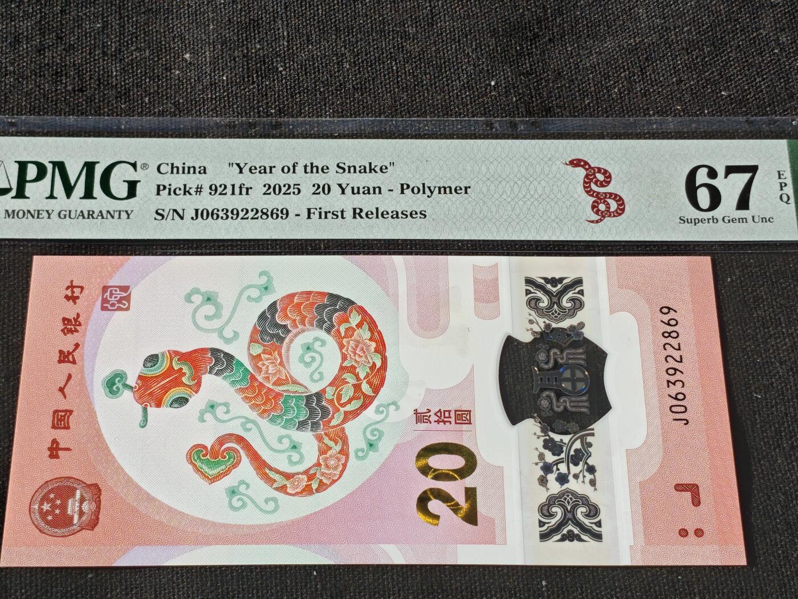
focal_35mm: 73
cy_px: 300
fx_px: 1683
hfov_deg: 26.7
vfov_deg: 20.2
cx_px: 399
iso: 50
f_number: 1.5
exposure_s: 1/1486
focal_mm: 4.94
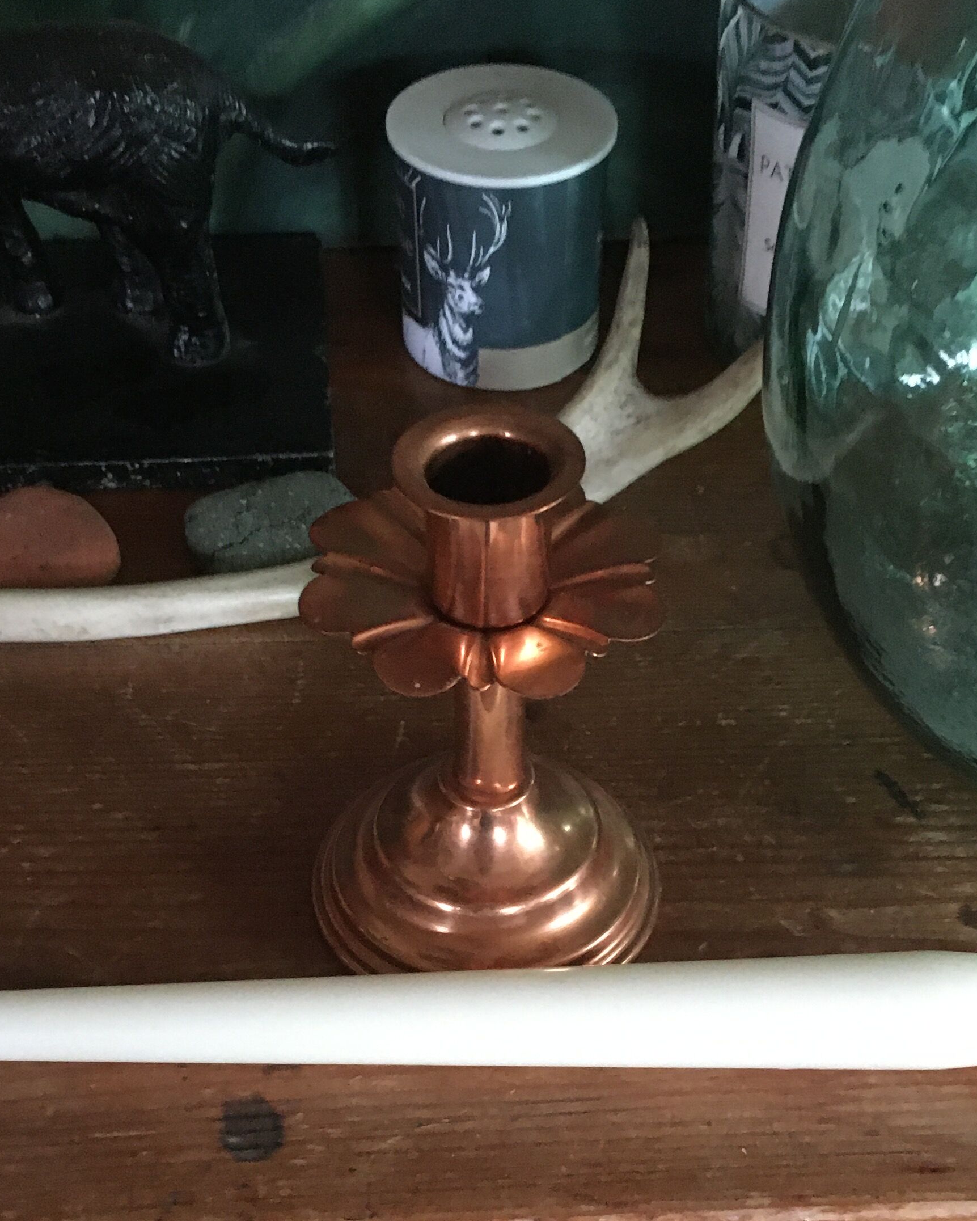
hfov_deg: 28.6
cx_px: 517
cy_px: 931
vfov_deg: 34.5
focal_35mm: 53
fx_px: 1915
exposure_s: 1/17
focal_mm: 4.15
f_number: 2.2
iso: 400
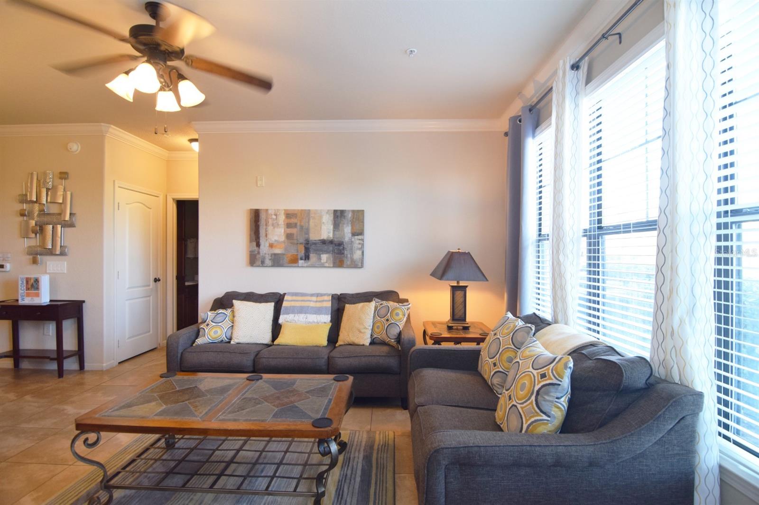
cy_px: 252
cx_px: 380
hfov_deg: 95.0
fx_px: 348
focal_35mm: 16
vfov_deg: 72.0
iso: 720
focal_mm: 11
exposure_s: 1/60
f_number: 4
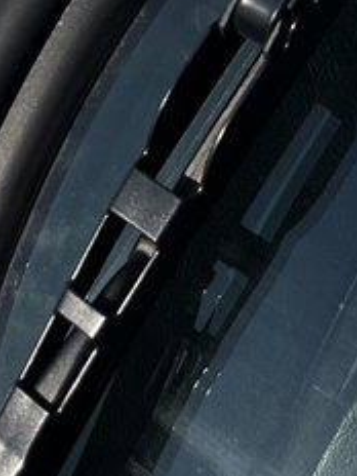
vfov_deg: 15.8
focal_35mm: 115
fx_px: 1581
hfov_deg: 12.0
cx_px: -252
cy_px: -232
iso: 50
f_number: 1.6
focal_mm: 5.1
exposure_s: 1/13333
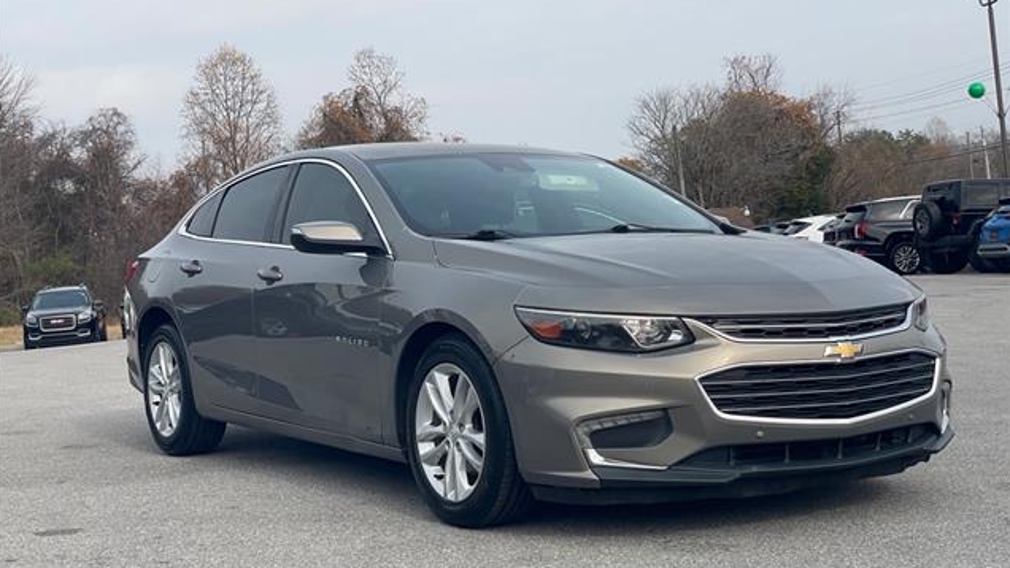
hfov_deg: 36.6
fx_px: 1527
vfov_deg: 21.1
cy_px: 332
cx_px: 503
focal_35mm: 57
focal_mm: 6
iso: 25
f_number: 2
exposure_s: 1/1295
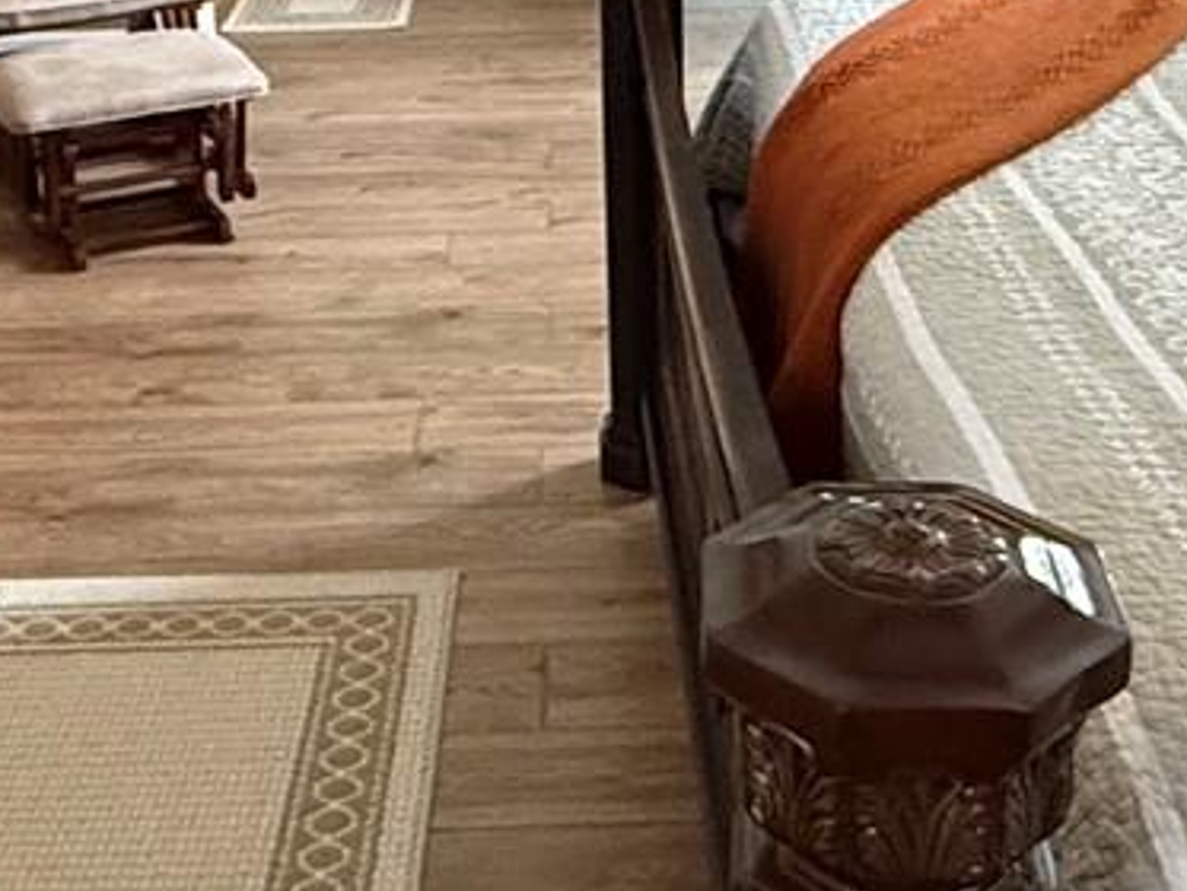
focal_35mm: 60
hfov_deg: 32.2
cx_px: 621
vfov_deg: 23.9
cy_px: 137
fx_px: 2058
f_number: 2.2
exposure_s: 1/60
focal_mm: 2.22
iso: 800
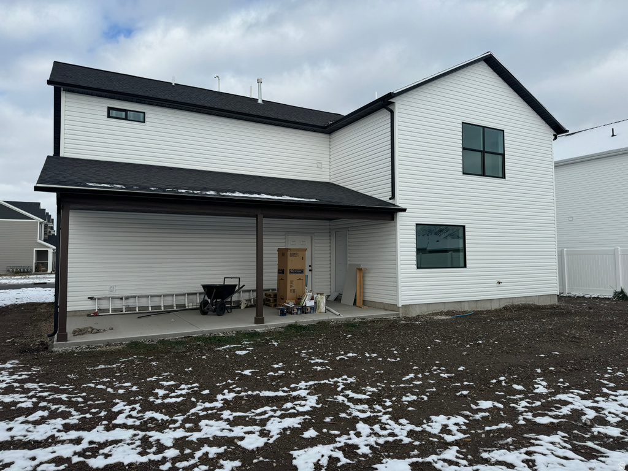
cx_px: 314
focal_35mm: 24
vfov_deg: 56.8
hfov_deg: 71.6
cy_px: 236
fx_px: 435
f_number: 1.78
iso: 80
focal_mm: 6.76
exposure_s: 1/3802
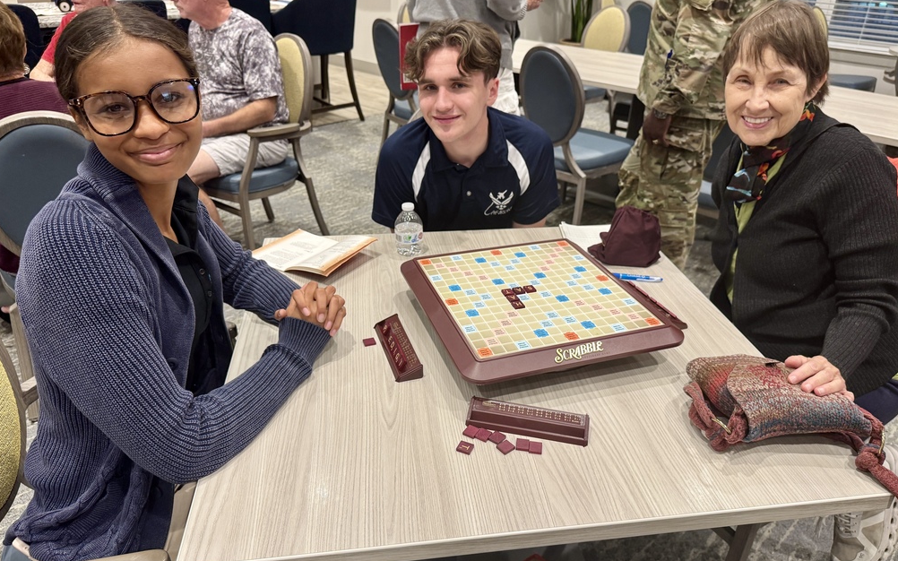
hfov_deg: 70.4
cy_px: 282
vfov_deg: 47.6
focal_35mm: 26
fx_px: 636
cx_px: 454
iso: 200
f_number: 1.78
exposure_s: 1/60
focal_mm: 6.76
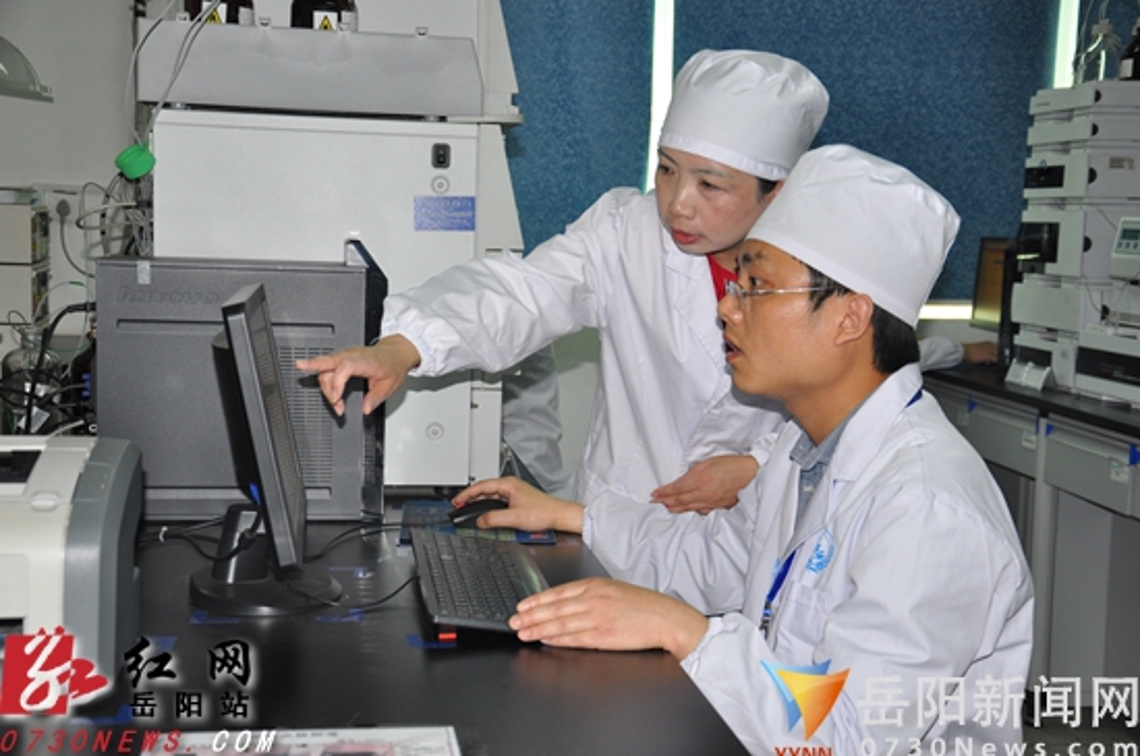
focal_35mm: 51
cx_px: 570
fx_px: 1613
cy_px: 378
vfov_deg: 26.4
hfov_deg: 38.9
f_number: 4.2
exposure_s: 1/60
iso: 400
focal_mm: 34
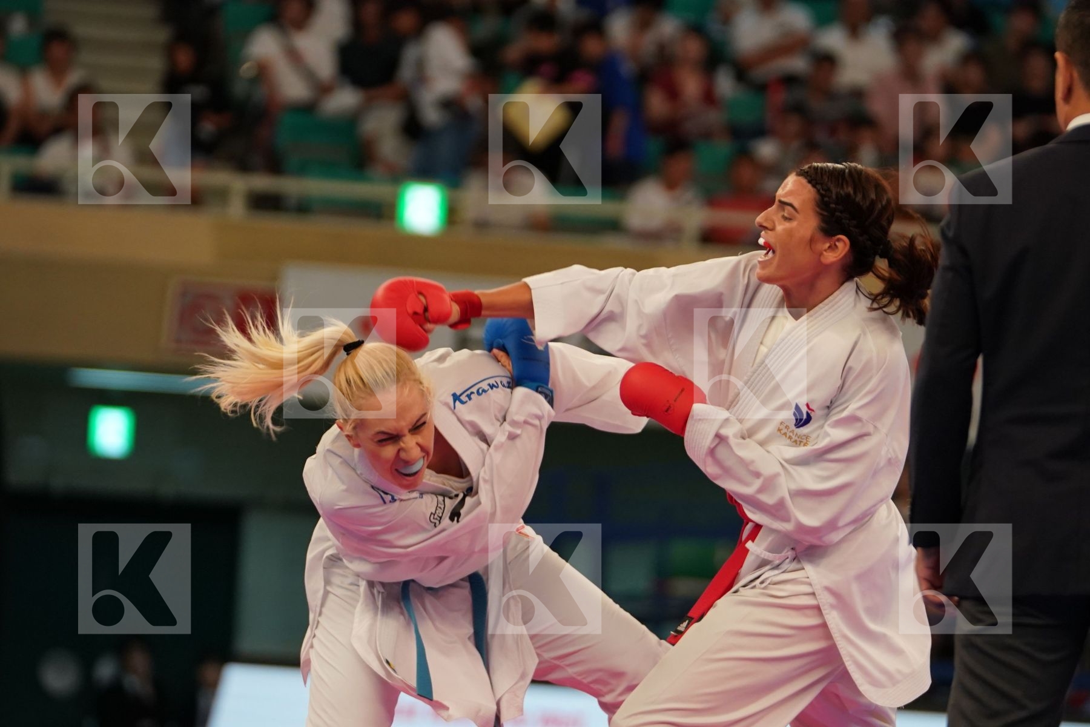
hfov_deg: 9.1
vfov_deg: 6.1
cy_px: 364
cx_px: 545
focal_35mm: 225
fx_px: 6812
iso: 2000
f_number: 2.8
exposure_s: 1/1000
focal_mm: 150
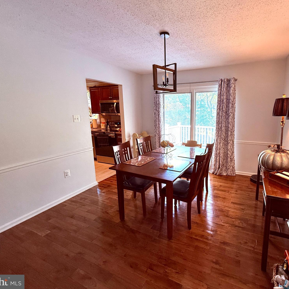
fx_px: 161
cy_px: 142
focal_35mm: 17
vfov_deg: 84.0
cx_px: 174
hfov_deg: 82.9
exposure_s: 1/120
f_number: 2.2
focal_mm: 2.22
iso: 200
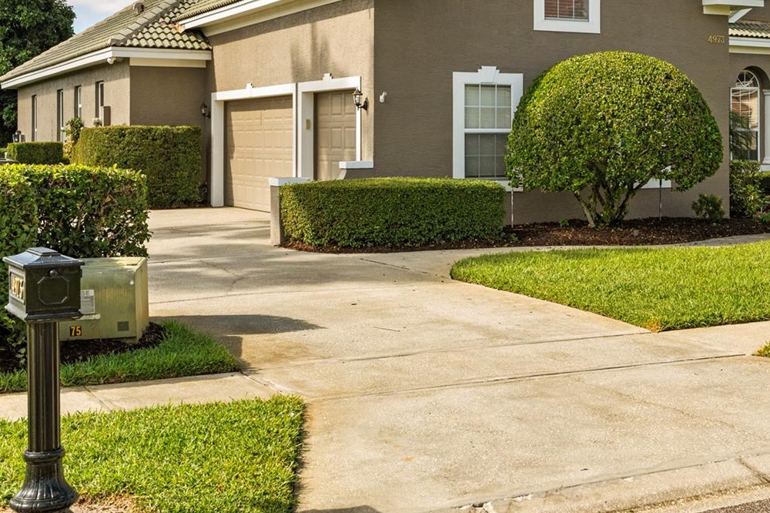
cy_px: 129
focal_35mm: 56
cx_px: 557
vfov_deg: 23.9
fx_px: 1197
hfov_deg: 35.0
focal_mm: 35
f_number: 9
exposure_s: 1/1250
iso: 1250
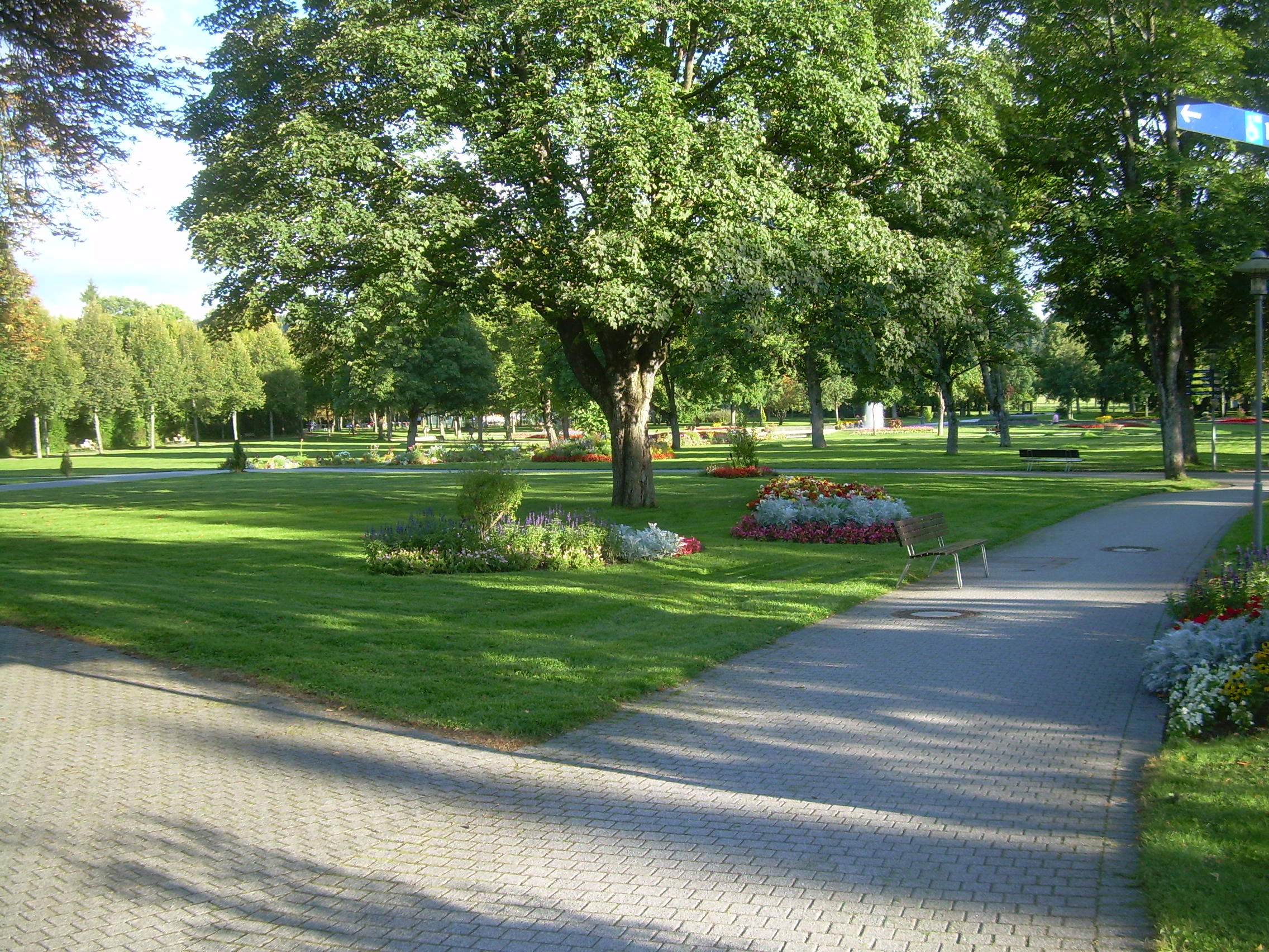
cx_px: 634
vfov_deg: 37.7
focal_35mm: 38
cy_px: 476
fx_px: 1393
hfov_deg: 49.0
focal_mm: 6.3
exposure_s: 1/162
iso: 50
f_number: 2.8
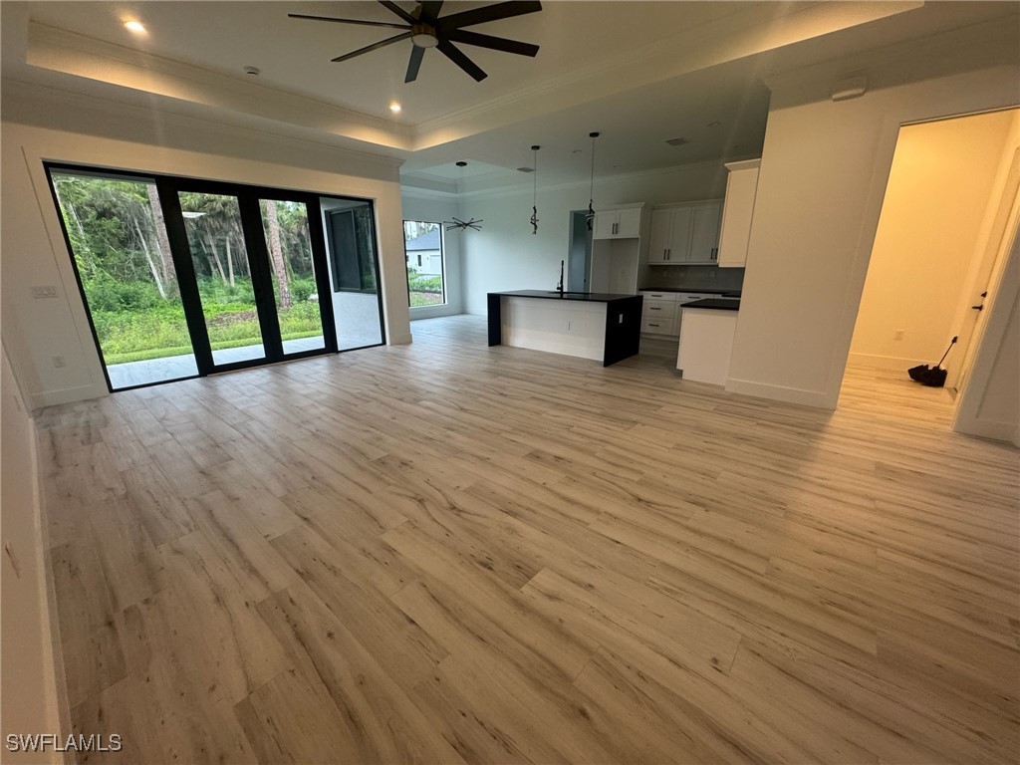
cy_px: 382
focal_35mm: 14
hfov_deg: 102.1
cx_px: 510
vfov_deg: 85.7
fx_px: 413
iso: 200
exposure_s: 1/60
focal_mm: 2.22
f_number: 2.2
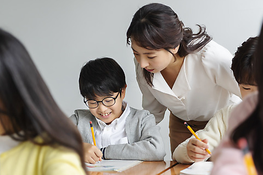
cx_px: 111
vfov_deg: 21.0
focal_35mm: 65
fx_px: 475
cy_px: 88
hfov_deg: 30.9
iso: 800
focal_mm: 52
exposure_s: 1/160
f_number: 2.8
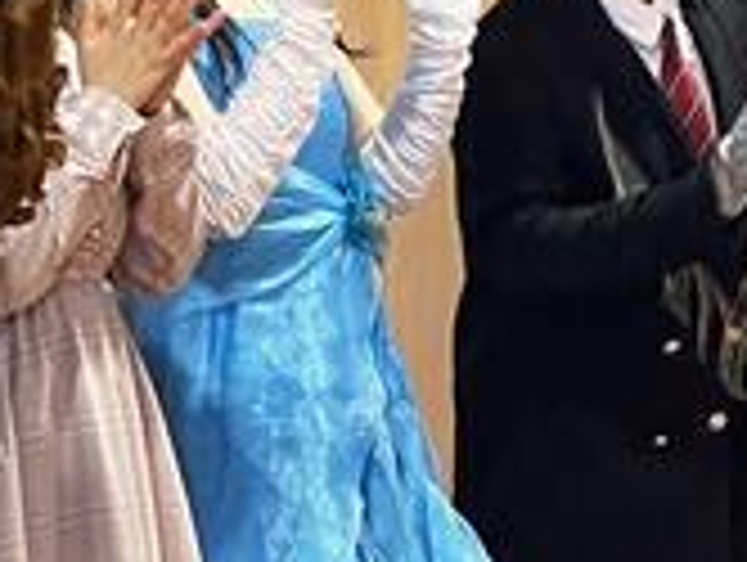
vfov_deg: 6.7
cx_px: 405
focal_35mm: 222
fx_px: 4798
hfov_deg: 8.9
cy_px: 274
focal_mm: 9
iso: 125
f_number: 2.8
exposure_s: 1/40
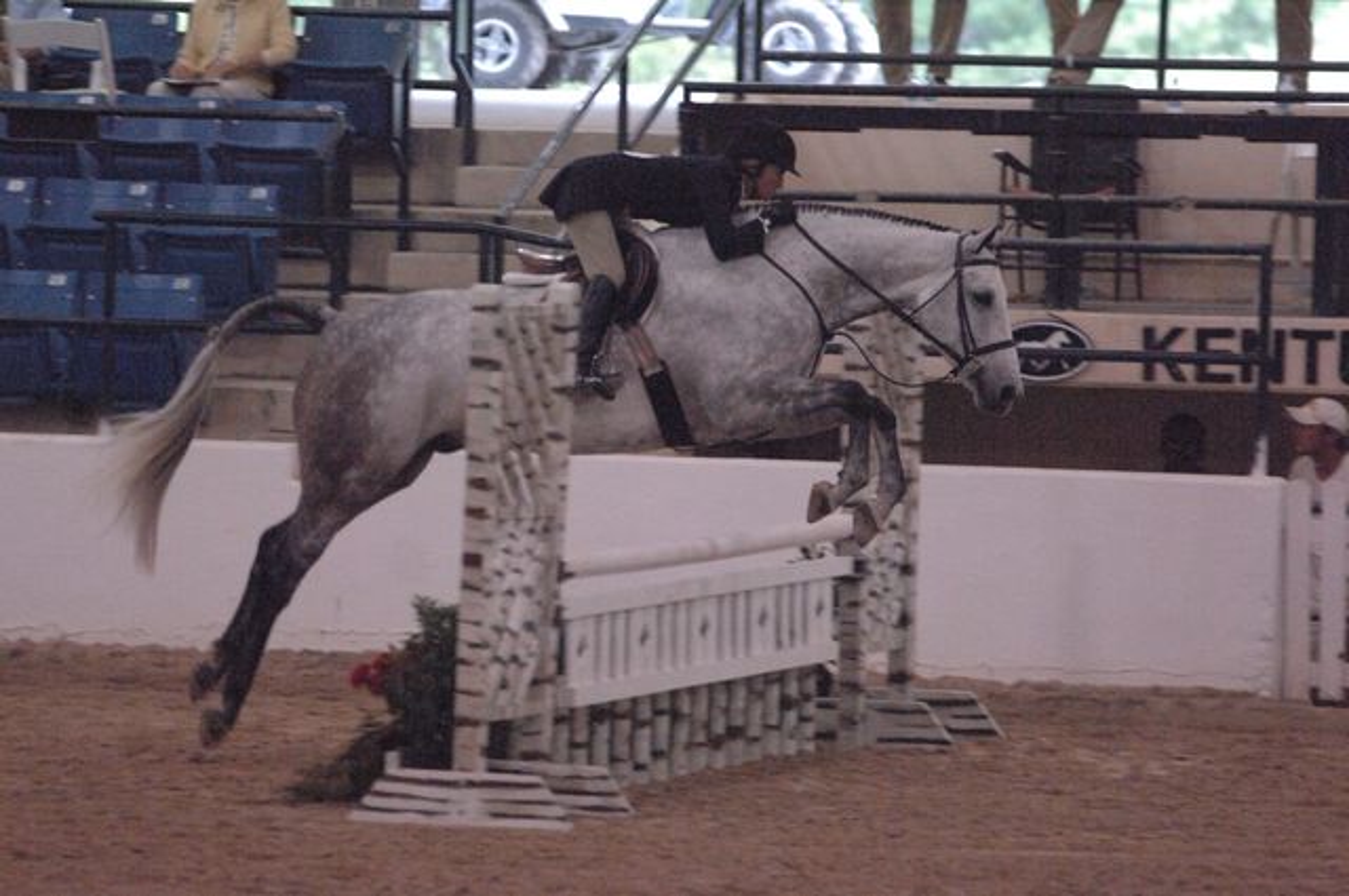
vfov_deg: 4.6
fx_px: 11227
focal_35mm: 300
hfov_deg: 6.9
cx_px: 674
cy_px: 448
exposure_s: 1/320
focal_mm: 200
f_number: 2.8
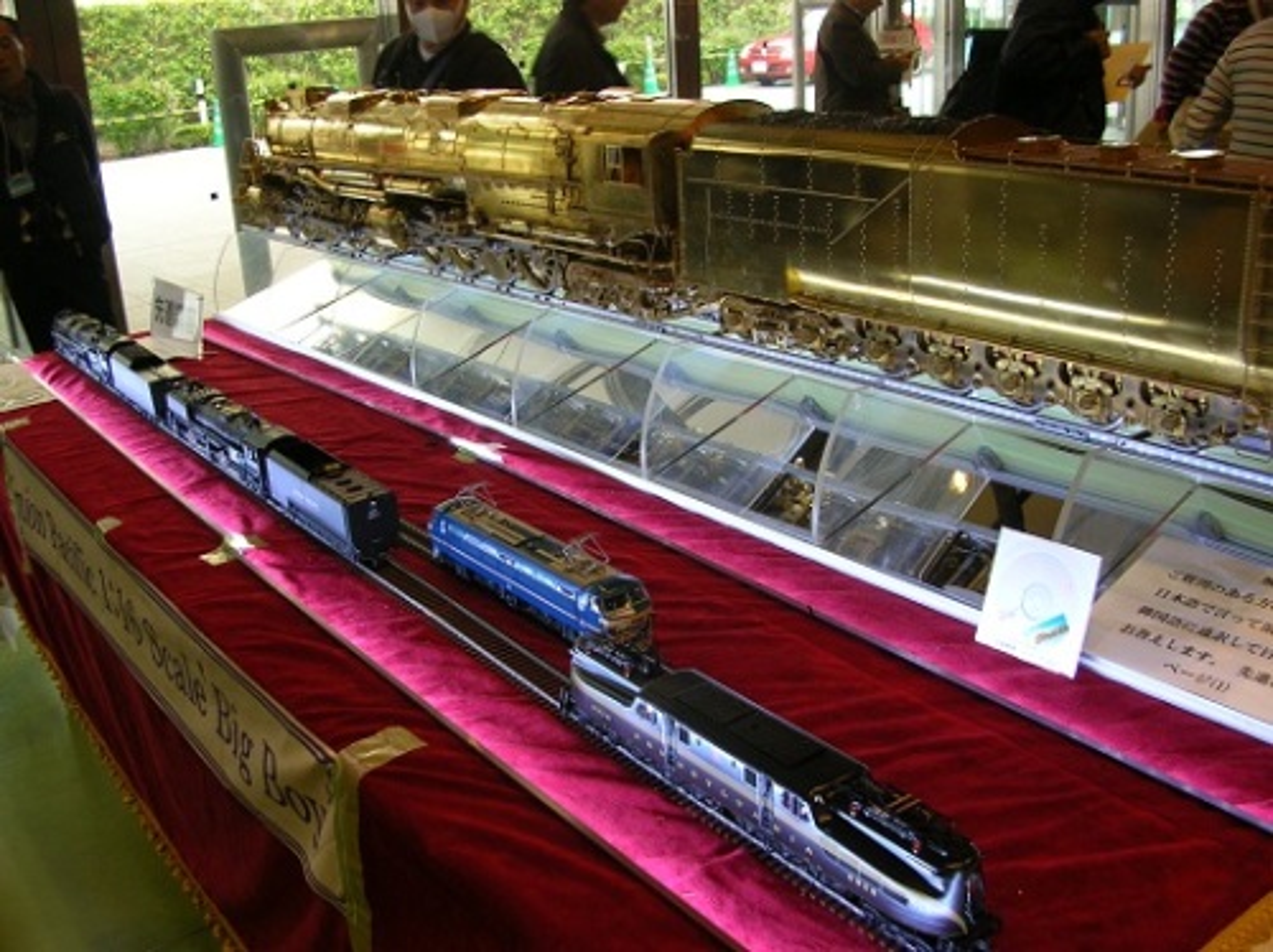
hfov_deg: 52.7
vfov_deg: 40.6
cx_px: 636
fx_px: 1286
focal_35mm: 35
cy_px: 476
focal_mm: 5.8
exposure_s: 1/41.6
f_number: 2.8
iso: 50
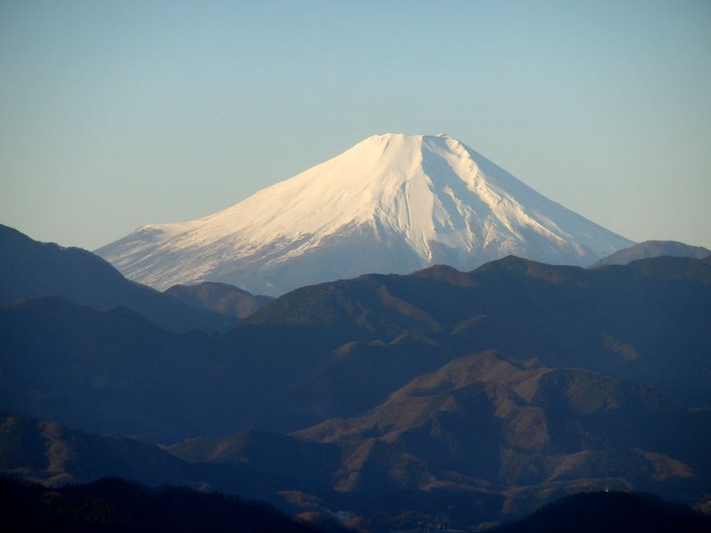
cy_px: 266
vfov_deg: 5.6
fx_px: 5484
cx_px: 356
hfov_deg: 7.4
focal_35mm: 267
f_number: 5.9
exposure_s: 1/250
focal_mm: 47.3
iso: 80
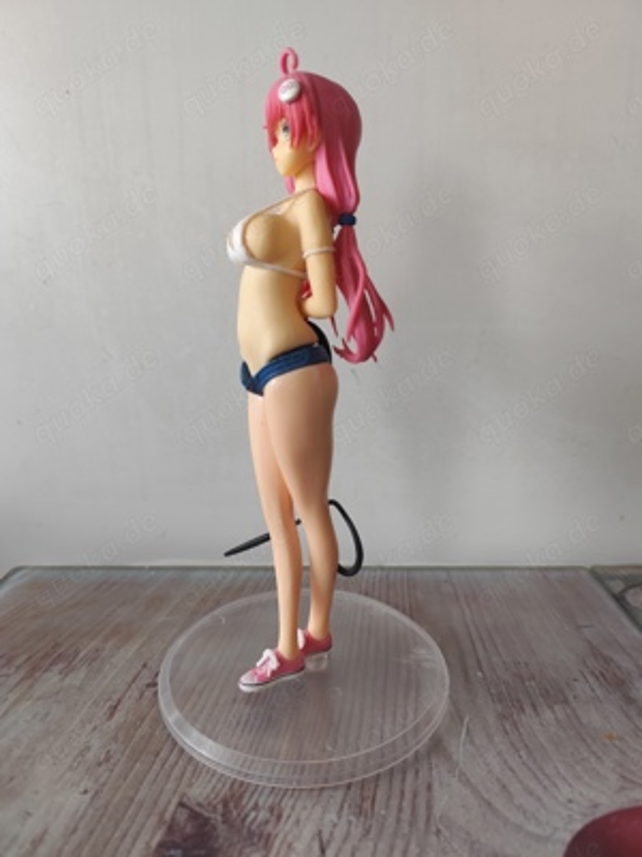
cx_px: 321
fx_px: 569
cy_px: 428
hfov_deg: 58.9
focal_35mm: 23
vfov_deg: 73.9
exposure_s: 1/50
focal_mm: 6.14
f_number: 1.65
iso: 640
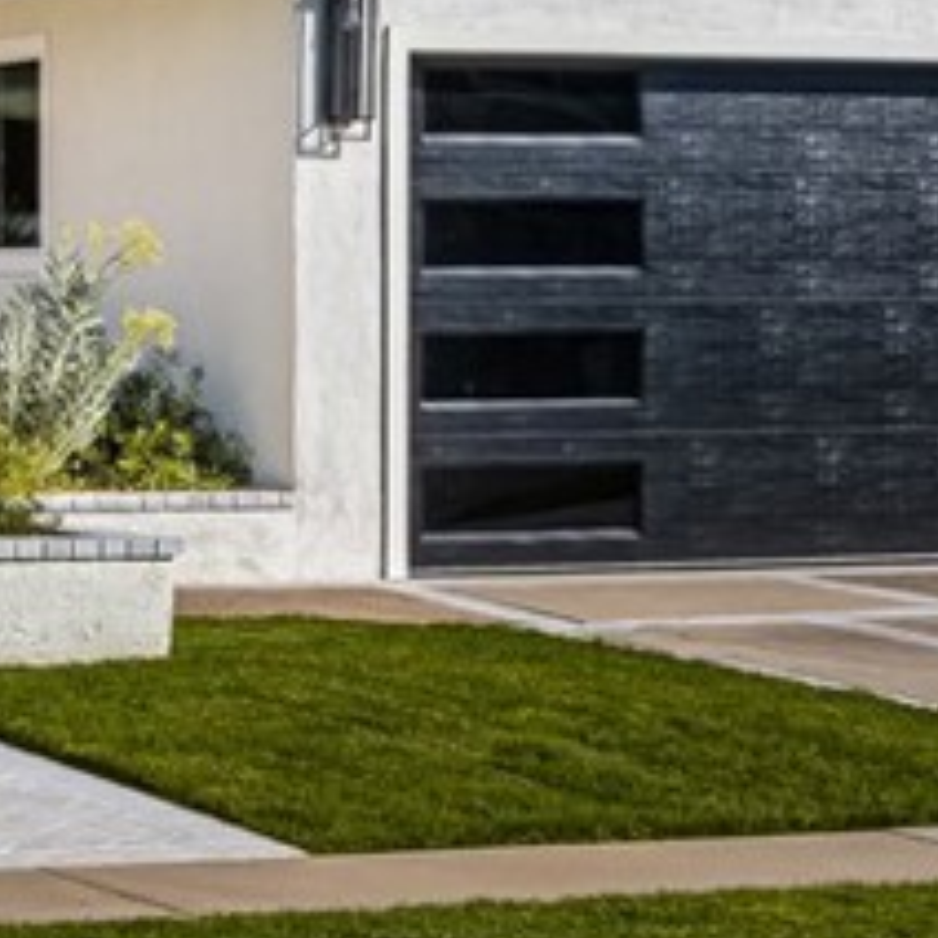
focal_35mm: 123
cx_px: -358
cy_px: -73
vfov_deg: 13.9
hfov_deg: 13.5
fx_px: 3771
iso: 100
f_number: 18
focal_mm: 30
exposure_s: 1/200
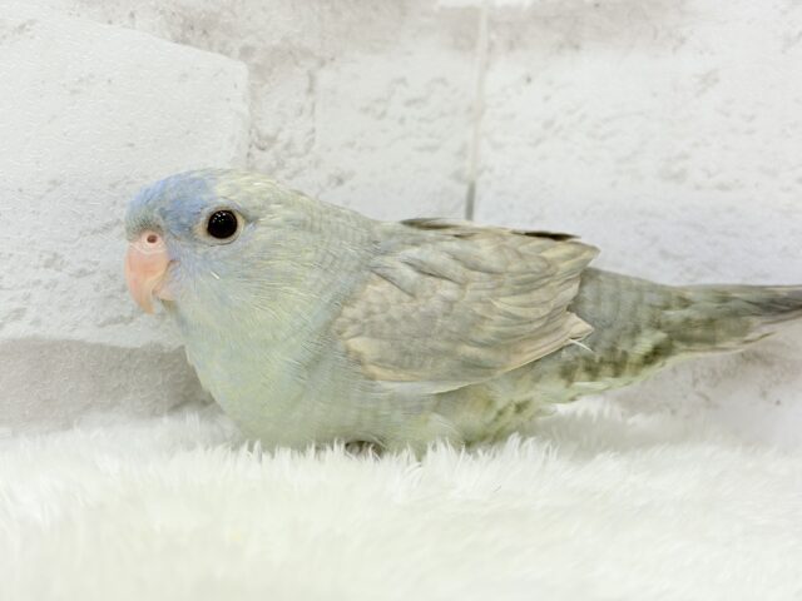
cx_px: 401
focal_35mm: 52
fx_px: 1205
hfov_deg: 36.8
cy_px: 300
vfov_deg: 28.0
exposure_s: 1/50
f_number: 1.6
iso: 40
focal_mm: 5.96
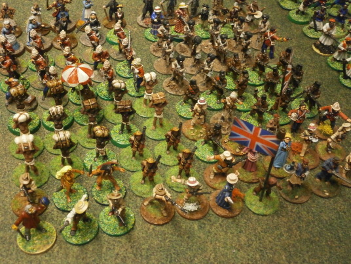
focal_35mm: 47
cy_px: 132
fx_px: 477
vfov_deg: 30.9
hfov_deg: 40.4
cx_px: 176
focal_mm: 8.3
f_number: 3.4
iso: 800
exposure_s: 1/60
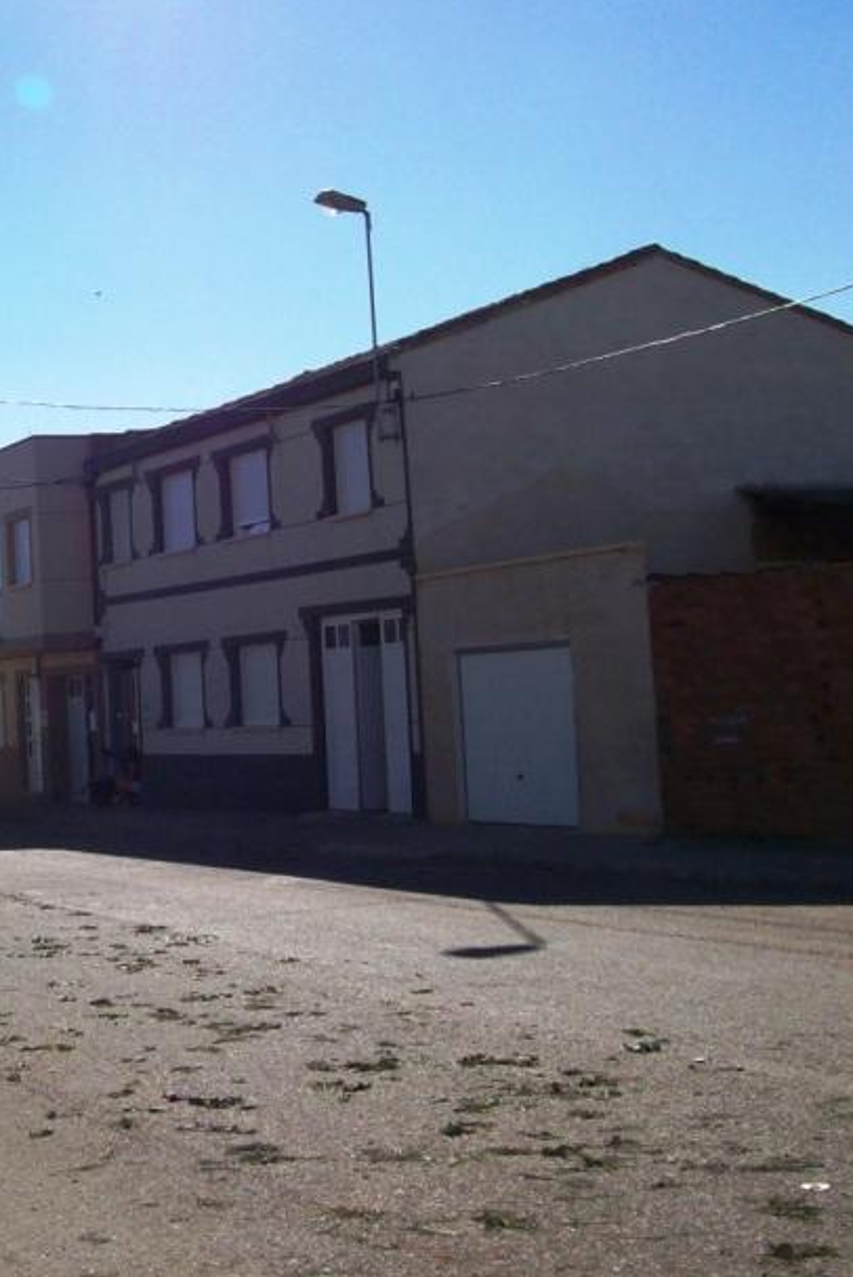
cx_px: -137
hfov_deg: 20.4
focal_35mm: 63
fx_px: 2236
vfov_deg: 31.8
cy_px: 556
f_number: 4.8
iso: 80
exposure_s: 1/841
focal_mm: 6
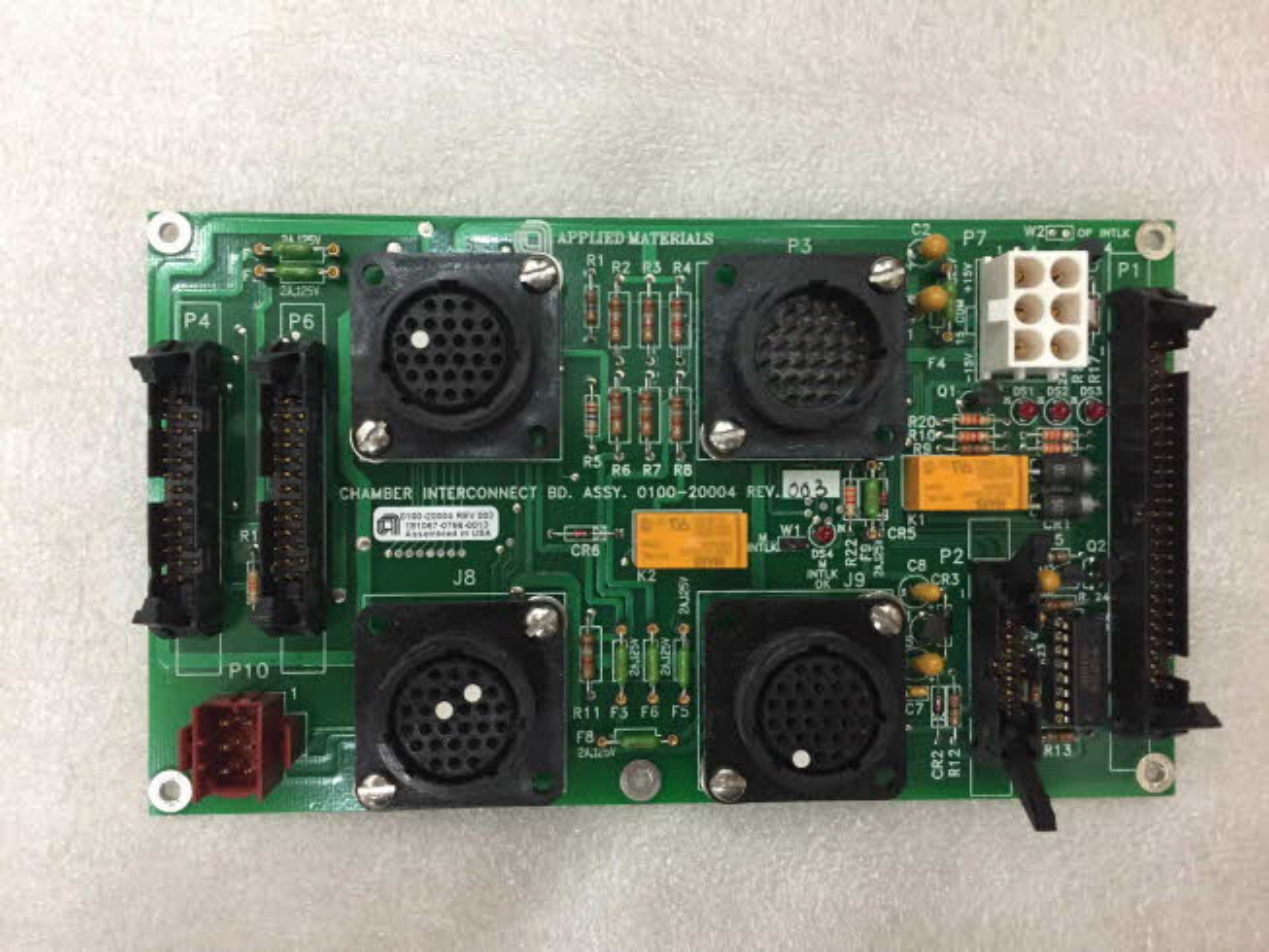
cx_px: 634
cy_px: 476
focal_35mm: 29
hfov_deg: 61.7
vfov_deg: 48.2
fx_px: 1063
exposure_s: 1/24
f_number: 2.2
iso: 250
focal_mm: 4.15
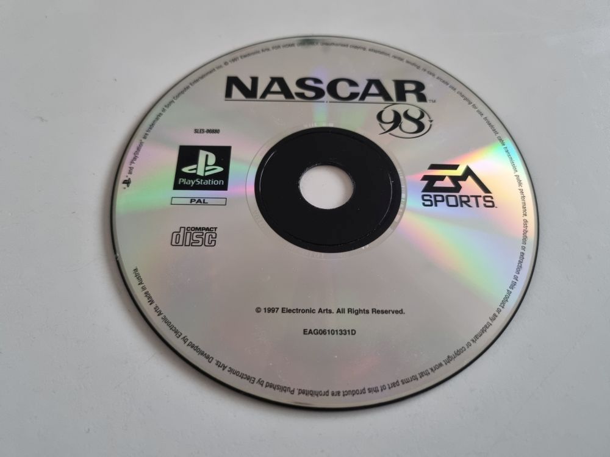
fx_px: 458
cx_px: 305
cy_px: 228
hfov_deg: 67.3
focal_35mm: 26
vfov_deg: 53.1
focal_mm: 5.4
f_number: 1.8
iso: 640
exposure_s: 1/33
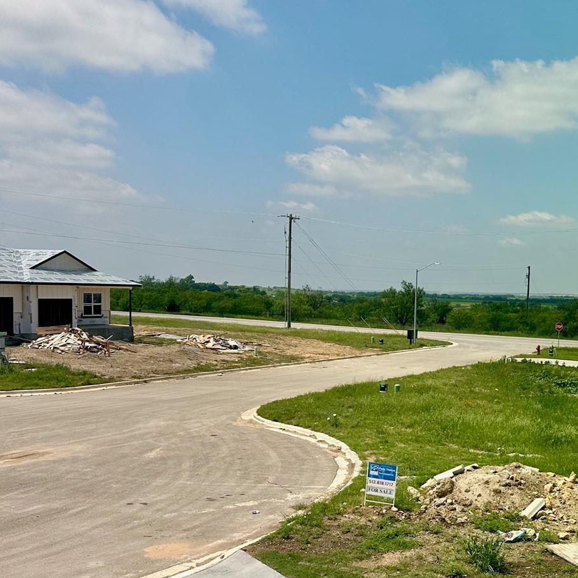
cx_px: 479
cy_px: 365
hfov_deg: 34.1
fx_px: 907
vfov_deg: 35.1
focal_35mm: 48
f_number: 1.78
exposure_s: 1/4762
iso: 80
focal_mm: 6.86
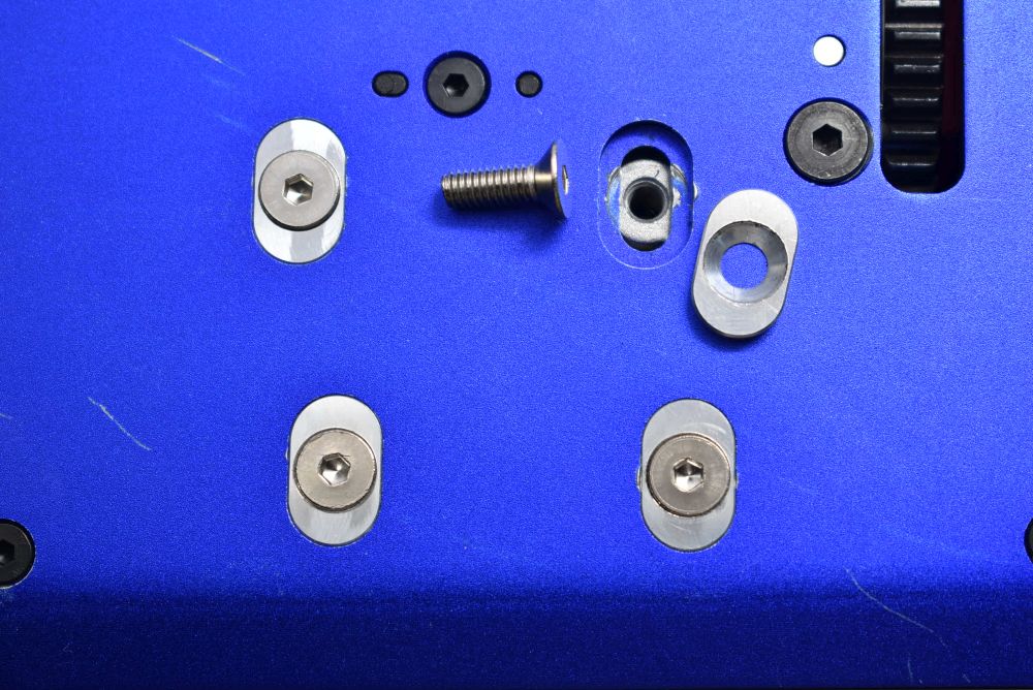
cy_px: 345
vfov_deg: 16.6
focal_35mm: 82
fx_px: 2369
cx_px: 516
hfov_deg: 24.6
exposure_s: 1/20
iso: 100
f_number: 5.6
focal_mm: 55
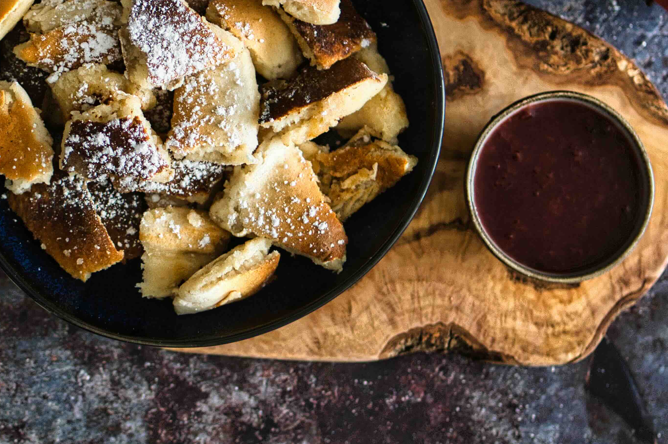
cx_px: 221
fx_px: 2040
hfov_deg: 18.5
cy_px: 97
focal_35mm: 110
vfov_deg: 12.4
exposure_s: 1/80
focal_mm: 35
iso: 800
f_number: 1.8
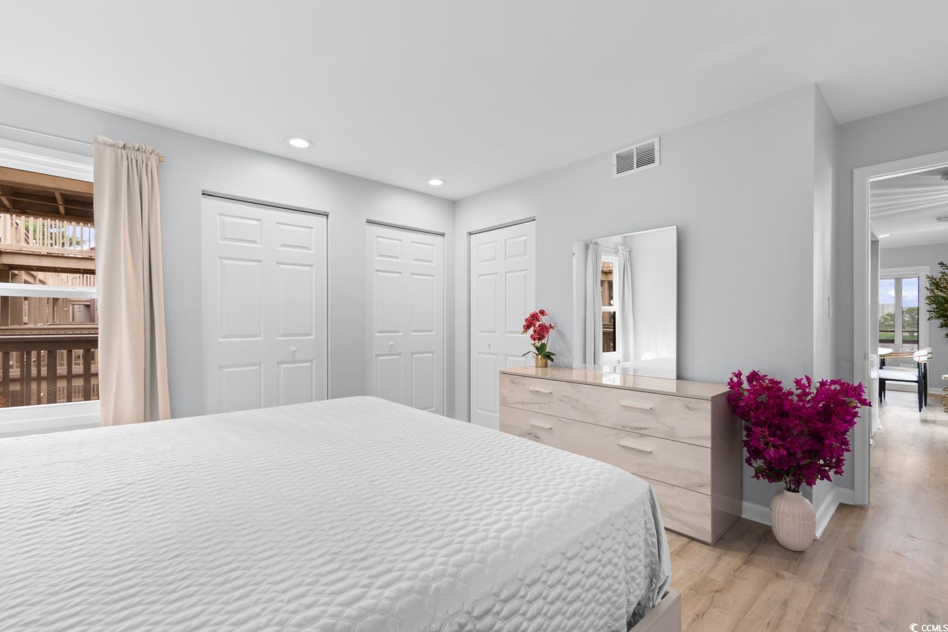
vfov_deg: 77.3
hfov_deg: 100.4
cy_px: 316
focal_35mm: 15
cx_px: 474
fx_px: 395
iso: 100
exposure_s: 1.3
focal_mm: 10
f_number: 4.5
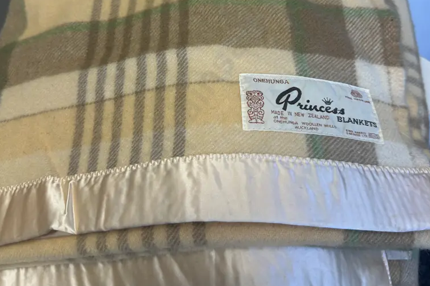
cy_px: 70
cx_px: 218
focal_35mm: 34
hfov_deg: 55.8
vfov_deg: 37.9
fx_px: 406
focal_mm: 6.86
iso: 80
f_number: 1.78
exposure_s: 1/100
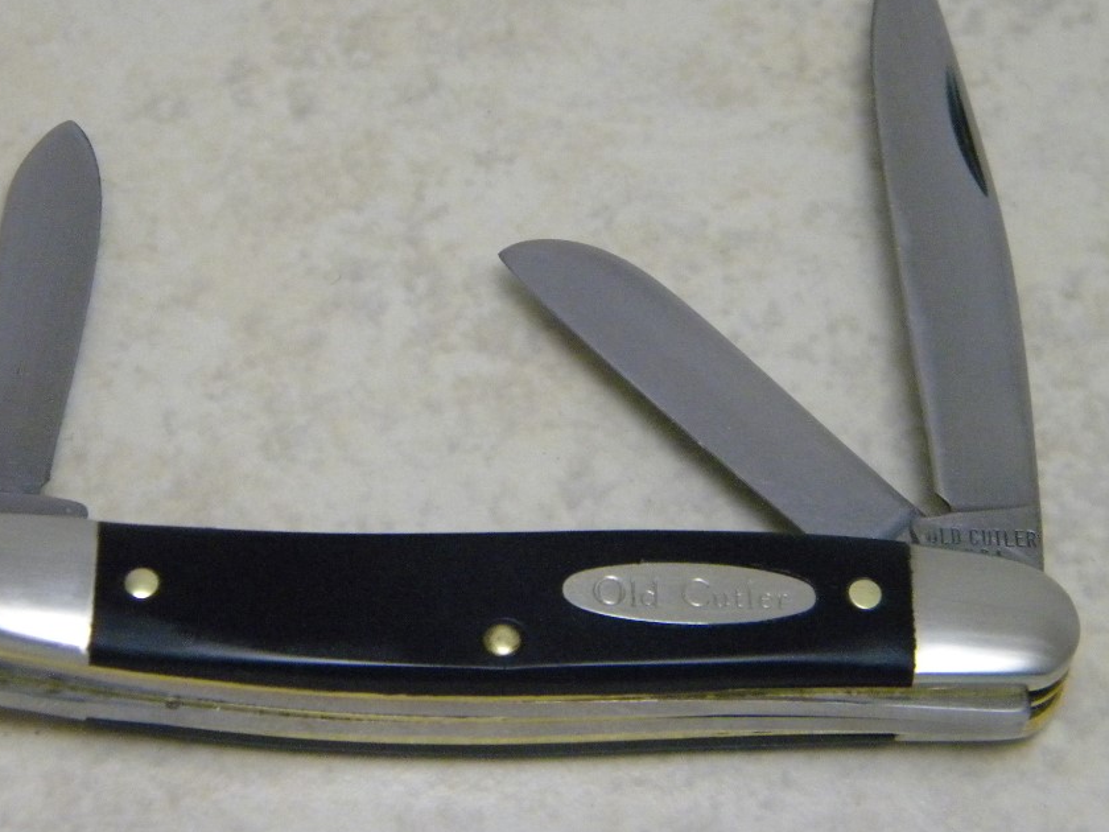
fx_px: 4005
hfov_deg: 15.8
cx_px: 503
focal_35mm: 125
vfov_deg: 11.9
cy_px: 359
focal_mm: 19
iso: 800
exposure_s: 1/42.2
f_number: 4.7
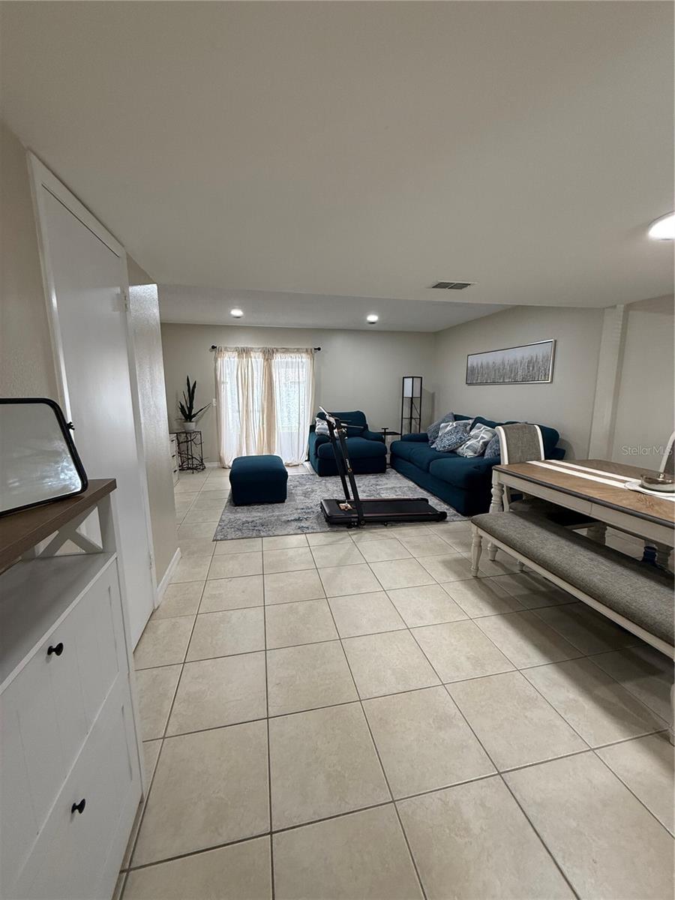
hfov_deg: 85.7
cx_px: 338
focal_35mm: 14
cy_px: 450
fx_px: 364
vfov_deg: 102.1
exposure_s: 1/120
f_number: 2.2
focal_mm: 2.22
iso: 250
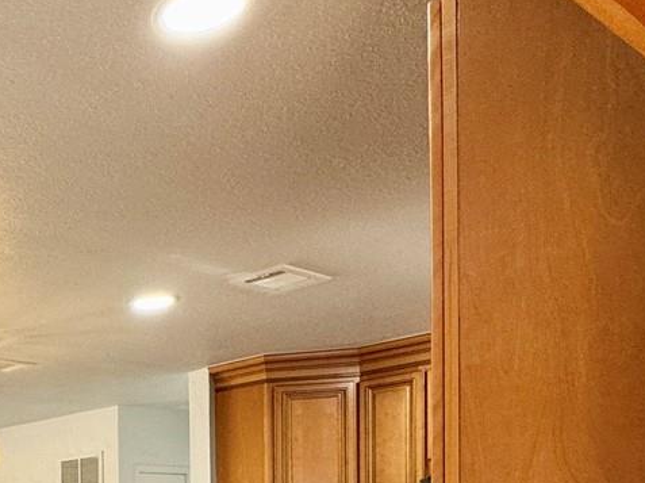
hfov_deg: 31.7
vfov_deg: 27.0
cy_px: 589
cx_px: -180
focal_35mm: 47
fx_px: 875
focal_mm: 2.22
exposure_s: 1/120
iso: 100
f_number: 2.2
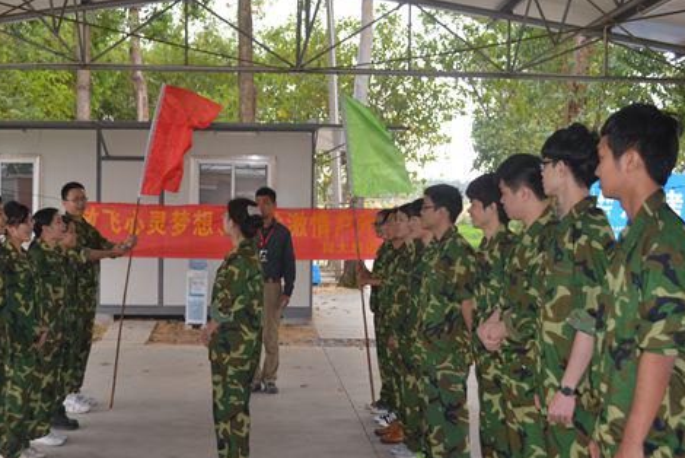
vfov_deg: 27.6
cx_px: 277
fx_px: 933
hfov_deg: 40.2
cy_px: 233
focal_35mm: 49
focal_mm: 24
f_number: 4
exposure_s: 1/125
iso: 250
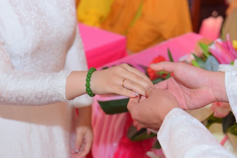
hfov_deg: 28.9
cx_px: 118
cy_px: 79
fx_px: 461
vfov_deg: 19.4
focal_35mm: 70
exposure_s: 1/160
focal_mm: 70
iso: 640
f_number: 4.5
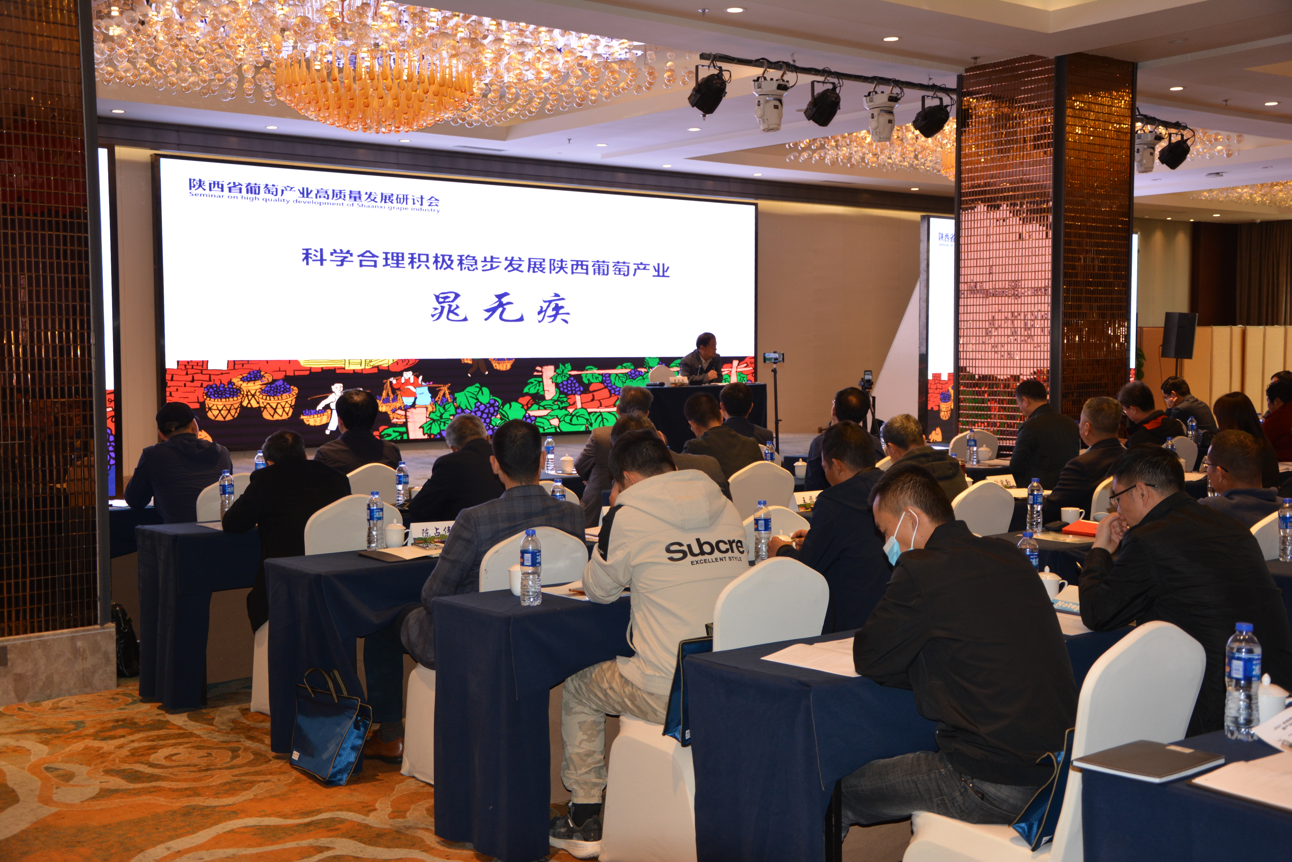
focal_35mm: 42
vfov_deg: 31.9
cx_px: 646
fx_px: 1507
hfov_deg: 46.4
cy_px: 431
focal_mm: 28
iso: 400
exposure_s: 1/80
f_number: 4
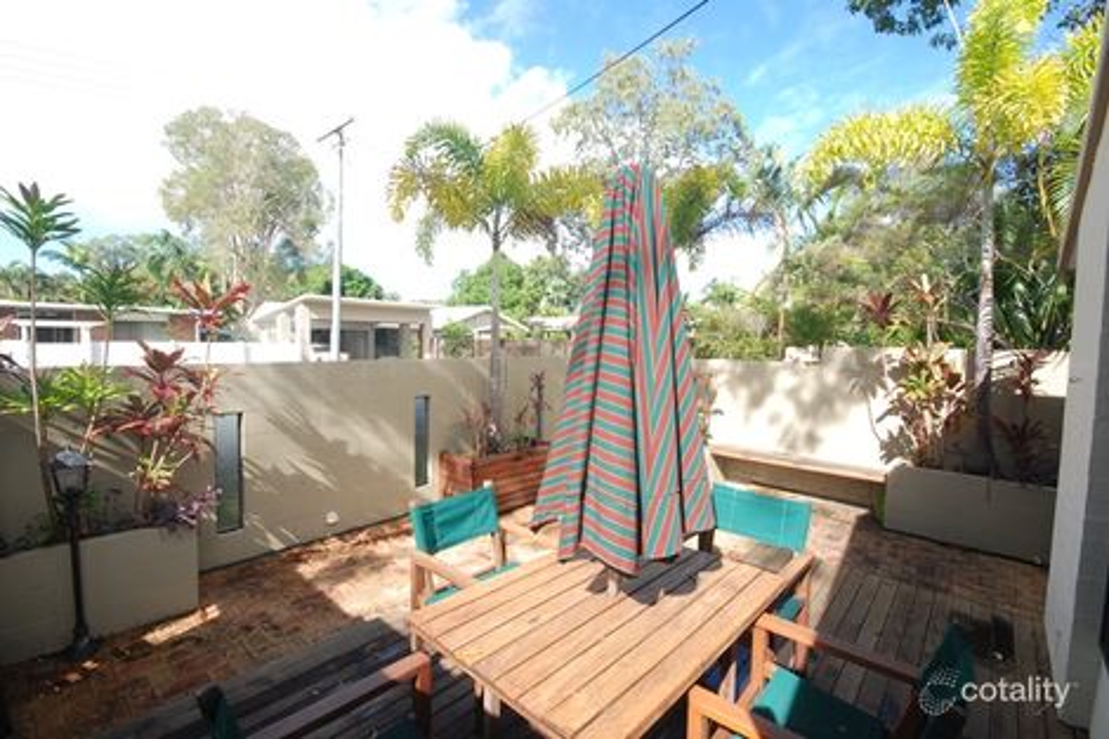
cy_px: 370
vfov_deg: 77.3
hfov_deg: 100.4
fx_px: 462
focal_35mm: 15
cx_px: 554
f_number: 16
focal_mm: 10
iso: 280
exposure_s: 1/30
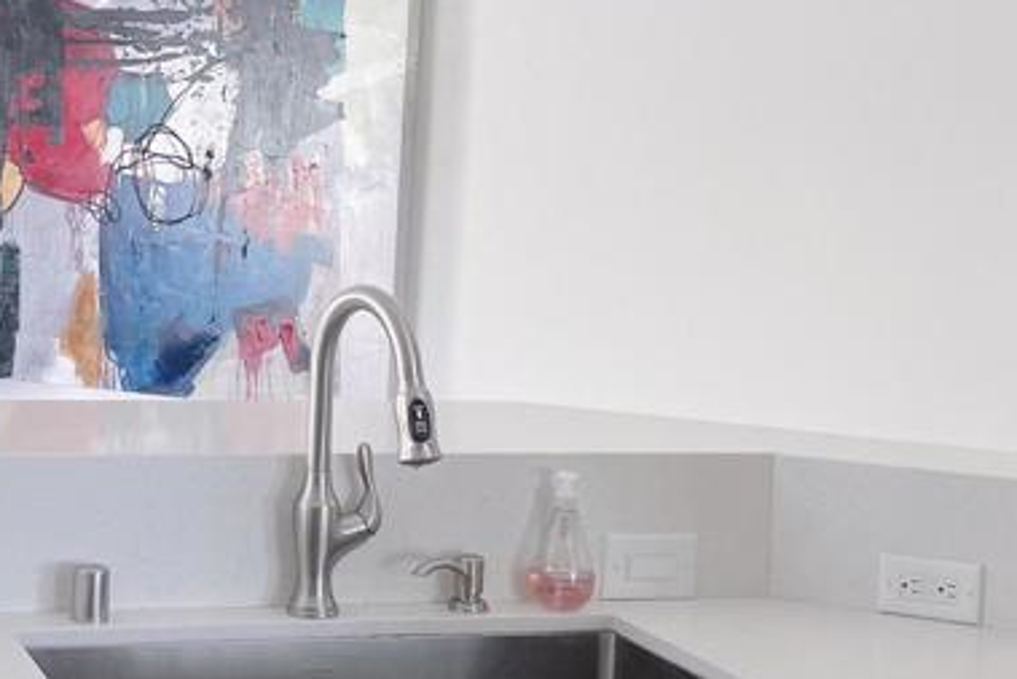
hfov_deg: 27.1
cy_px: 274
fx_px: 2063
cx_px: 182
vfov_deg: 18.7
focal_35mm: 73
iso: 125
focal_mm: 4.2
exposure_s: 1/93
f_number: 1.6
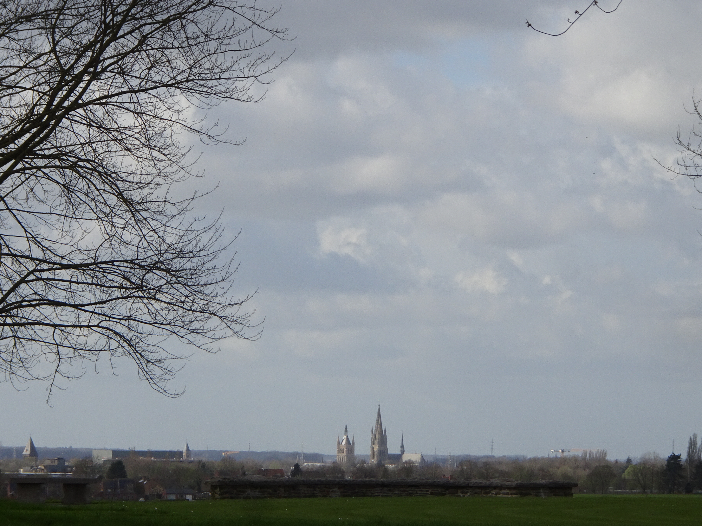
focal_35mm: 203
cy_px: 297
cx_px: 327
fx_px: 4116
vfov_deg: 7.3
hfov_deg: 9.7
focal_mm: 25.66
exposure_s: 1/500
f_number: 5.6
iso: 80
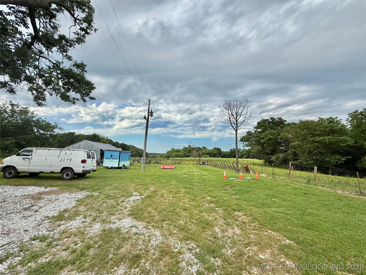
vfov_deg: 85.7
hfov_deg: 102.1
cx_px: 183
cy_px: 138
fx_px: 148
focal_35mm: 14
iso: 50
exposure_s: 1/2320
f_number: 2.2
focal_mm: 2.22
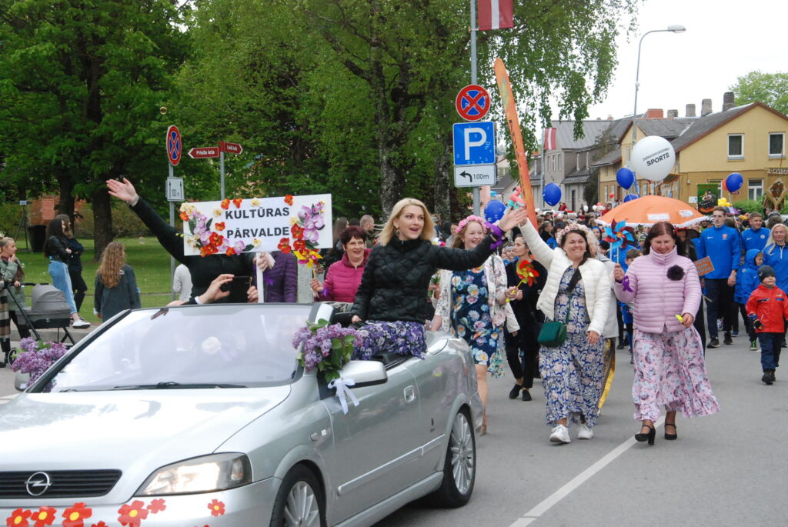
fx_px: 1643
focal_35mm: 75
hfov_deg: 27.0
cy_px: 264
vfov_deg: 18.2
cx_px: 394
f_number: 9
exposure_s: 1/320
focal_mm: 50
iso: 1600
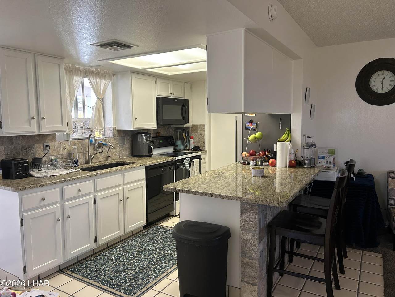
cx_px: 198
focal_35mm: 26
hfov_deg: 67.3
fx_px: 297
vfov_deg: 53.1
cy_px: 148
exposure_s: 1/120
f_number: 1.5
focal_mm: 5.7
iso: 125
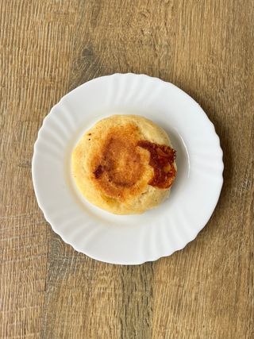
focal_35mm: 26
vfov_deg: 67.3
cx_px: 127
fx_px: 254
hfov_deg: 53.0
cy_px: 170
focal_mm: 5.1
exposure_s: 1/315
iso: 50
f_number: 1.6
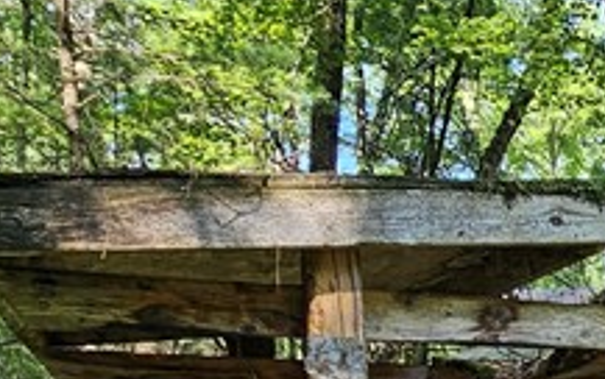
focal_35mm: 65
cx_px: 864
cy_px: 582
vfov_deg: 17.8
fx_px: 1073
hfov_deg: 25.3
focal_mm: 2.2
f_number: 2.2
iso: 50
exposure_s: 1/177
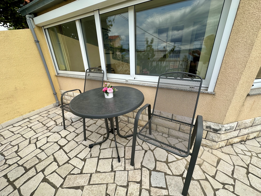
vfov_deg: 85.7
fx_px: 106
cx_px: 130
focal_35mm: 14
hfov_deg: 102.1
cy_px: 98
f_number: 2.2
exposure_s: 1/1092
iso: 40
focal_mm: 2.22
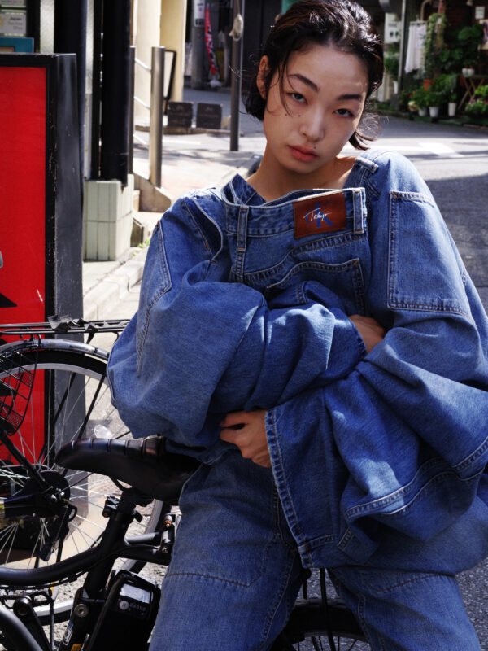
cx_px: 244
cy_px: 326
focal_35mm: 78
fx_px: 1466
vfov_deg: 25.0
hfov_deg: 18.9
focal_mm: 100
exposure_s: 1/50
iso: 400
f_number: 18
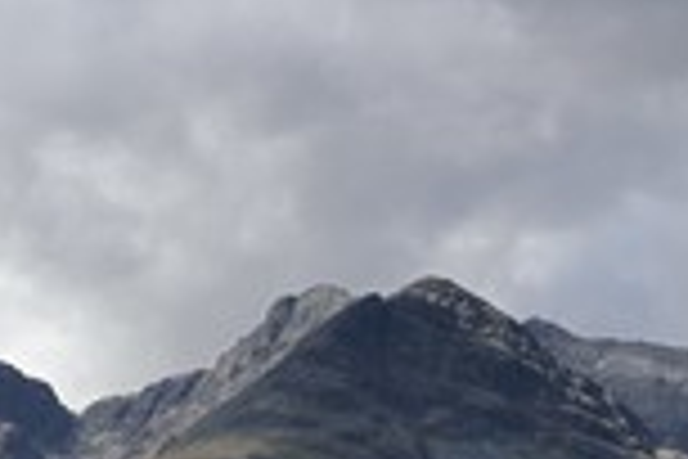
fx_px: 2522
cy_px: 544
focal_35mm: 132
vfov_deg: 10.2
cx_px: -211
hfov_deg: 14.8
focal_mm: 48
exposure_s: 1/640
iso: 200
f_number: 9
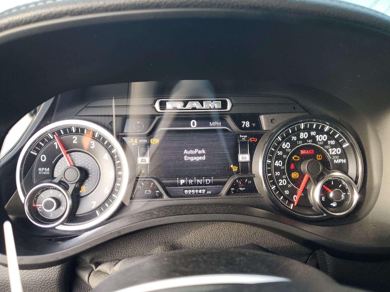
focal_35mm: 26
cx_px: 195
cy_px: 146
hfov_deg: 67.3
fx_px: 293
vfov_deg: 53.1
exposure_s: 1/60.2
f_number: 1.5
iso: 50
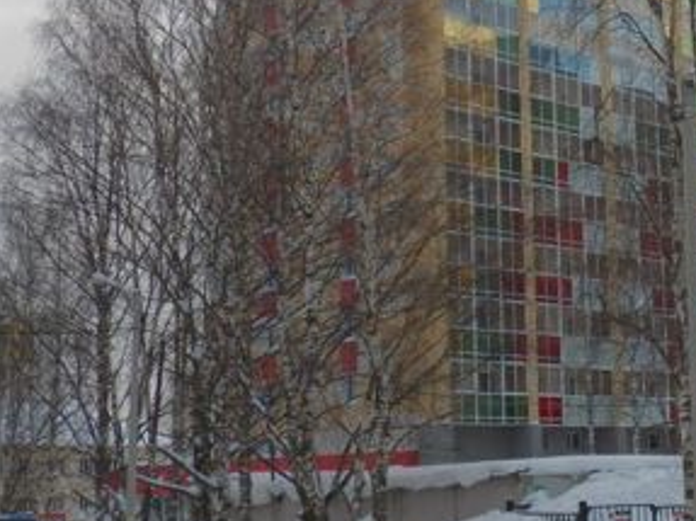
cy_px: 162
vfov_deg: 18.8
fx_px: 1568
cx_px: 577
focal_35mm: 78
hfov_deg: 24.5
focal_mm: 6.3
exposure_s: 1/1250
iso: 125
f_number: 4
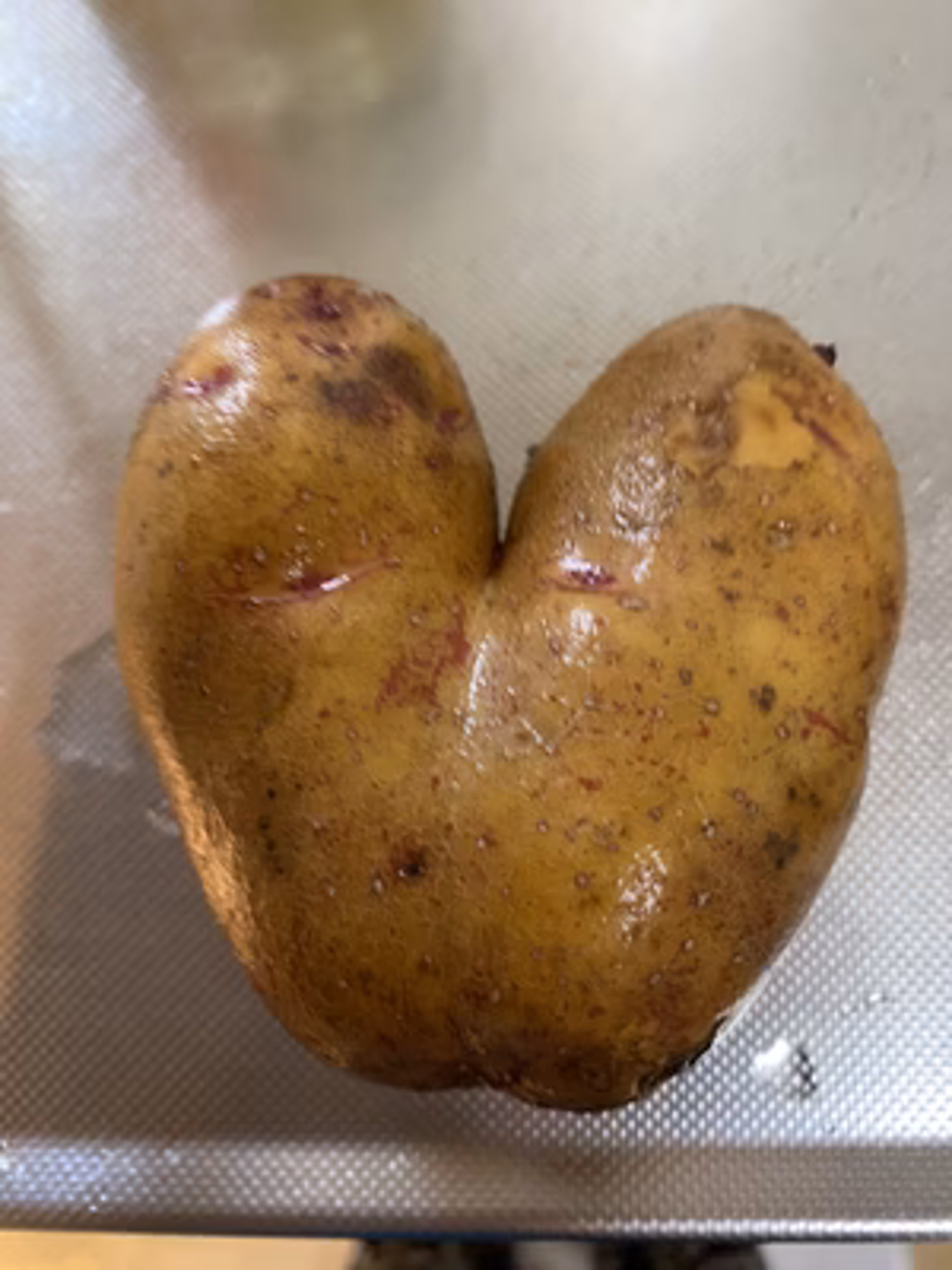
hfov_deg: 54.9
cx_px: 476
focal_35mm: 25
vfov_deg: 69.4
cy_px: 635
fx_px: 917
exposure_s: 1/60
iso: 250
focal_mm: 4.25
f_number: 1.8
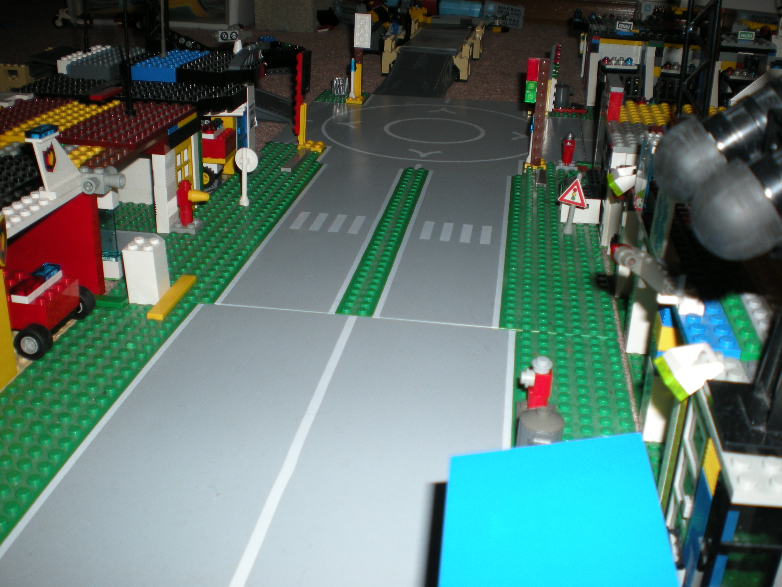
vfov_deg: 37.7
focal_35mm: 38
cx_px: 391
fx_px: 858
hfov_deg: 49.0
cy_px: 294
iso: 64
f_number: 3.1
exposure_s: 1/60
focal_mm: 6.3
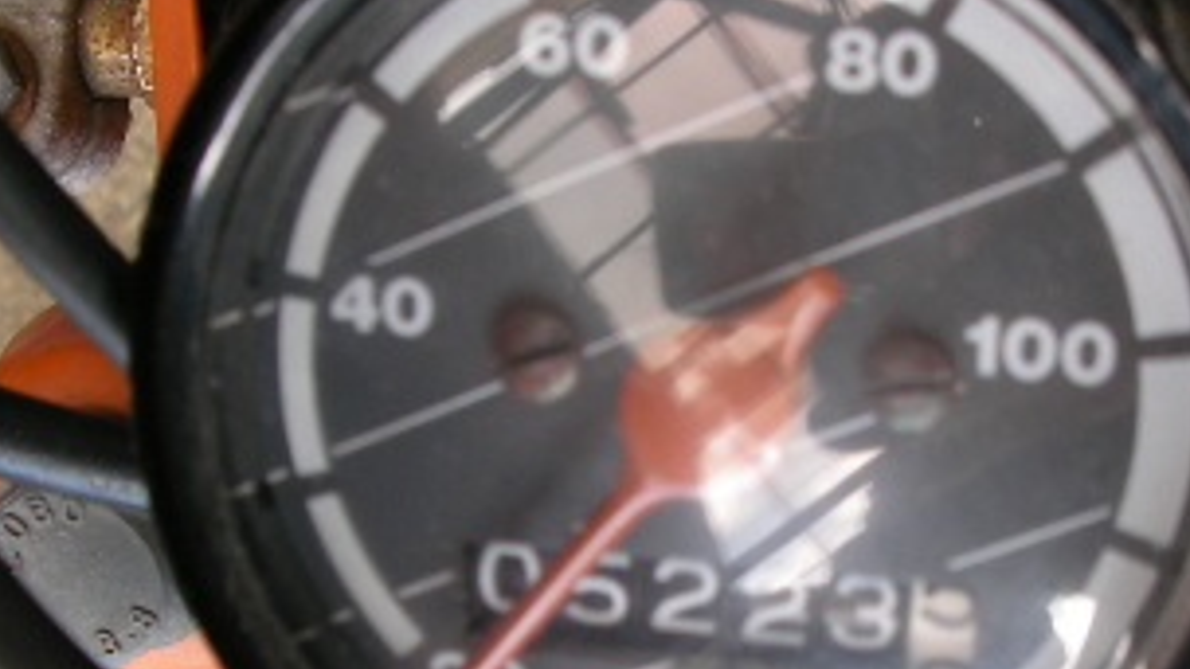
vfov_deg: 17.6
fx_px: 2146
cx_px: 689
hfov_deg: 30.9
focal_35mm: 68
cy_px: 499
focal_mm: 6.3
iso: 63
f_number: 3.5
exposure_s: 1/50
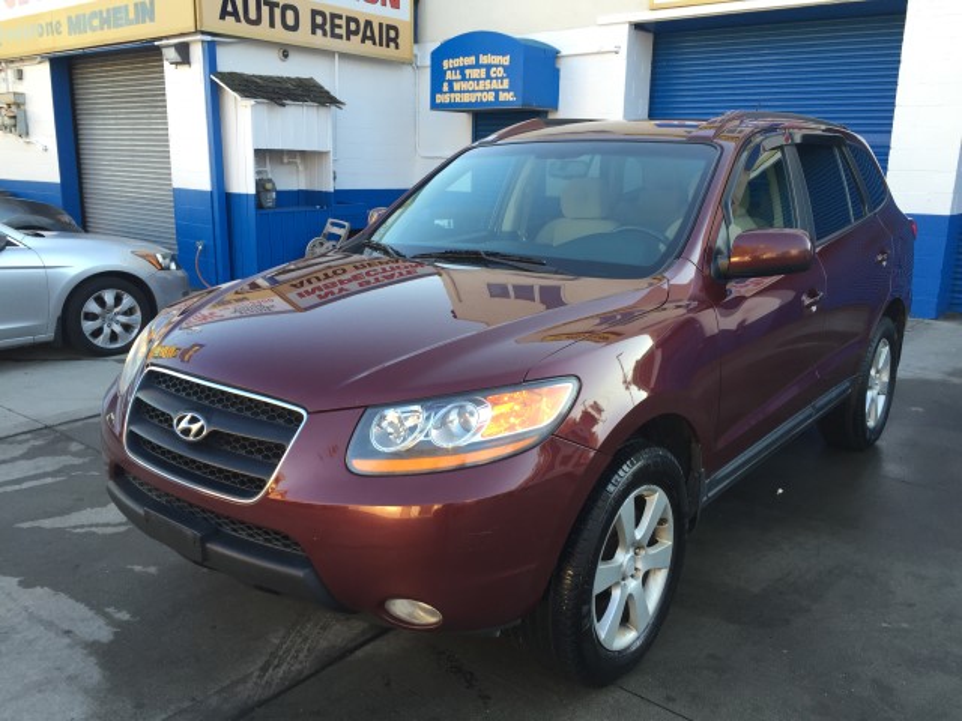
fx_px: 806
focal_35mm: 29
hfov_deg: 61.7
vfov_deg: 48.2
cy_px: 360
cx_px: 481
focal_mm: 4.15
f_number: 2.2
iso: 40
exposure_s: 1/120
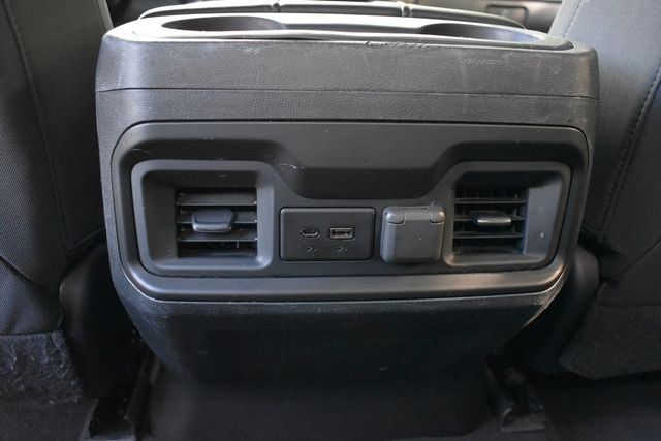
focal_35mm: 32
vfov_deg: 41.7
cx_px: 330
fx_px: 578
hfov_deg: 59.5
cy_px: 220
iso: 3600
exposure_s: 1/125
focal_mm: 21
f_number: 3.8
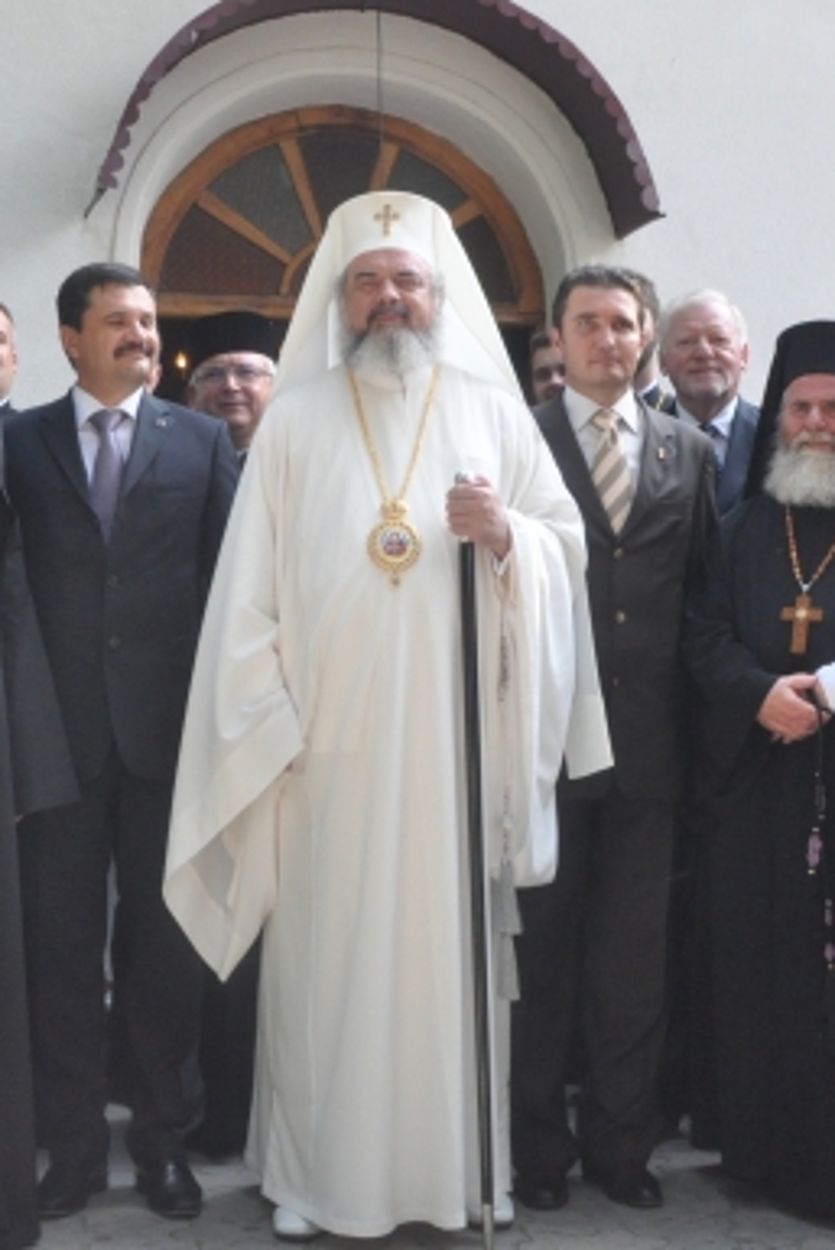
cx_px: 322
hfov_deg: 24.2
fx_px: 1946
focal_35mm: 56
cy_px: 443
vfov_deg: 35.4
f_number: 14
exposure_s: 1/80
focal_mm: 18
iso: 800
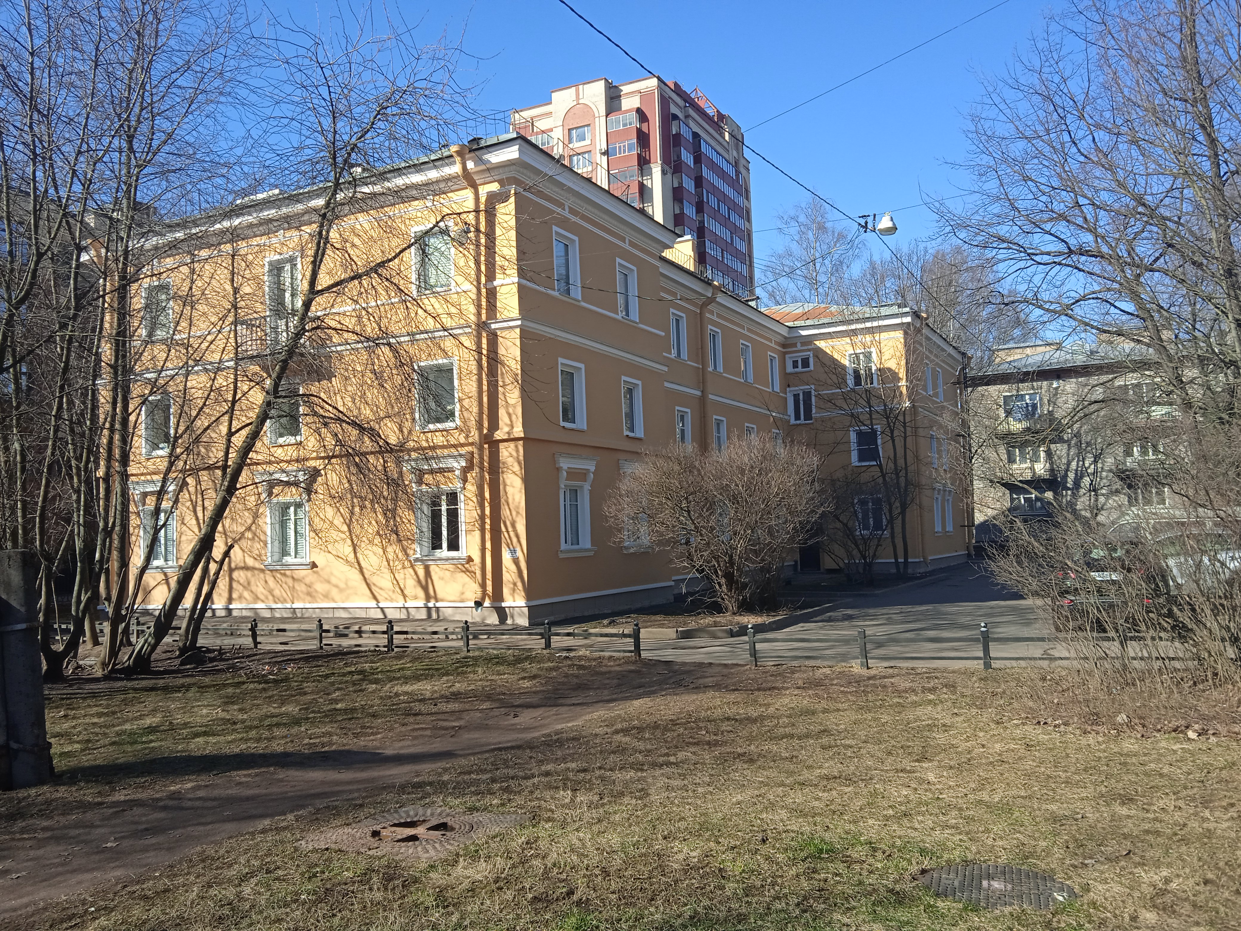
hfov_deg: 63.4
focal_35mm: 28
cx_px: 620
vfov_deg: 49.7
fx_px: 1004
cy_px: 466
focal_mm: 3.43
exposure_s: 1/591
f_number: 2.2
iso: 113
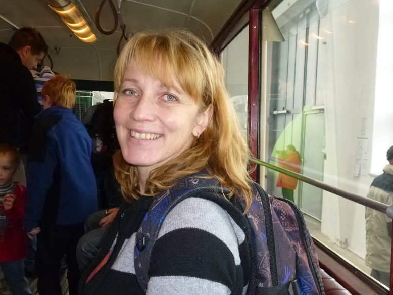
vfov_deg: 38.7
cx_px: 199
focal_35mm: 37
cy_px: 149
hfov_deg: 50.1
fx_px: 420
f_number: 3.6
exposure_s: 1/60
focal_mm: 6.5
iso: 400
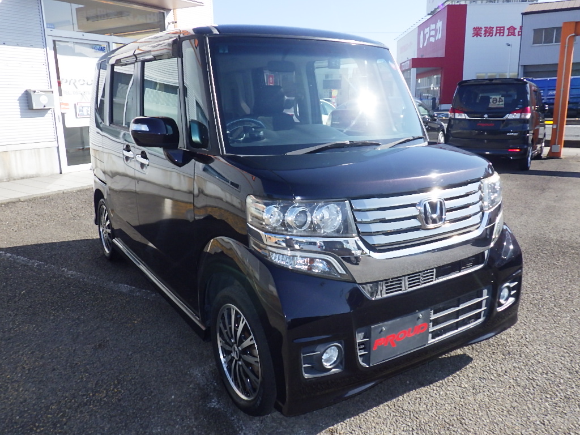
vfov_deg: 49.7
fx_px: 469
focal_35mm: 28
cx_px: 290
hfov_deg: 63.4
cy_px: 218
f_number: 4.2
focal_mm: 5
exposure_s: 1/640
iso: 250
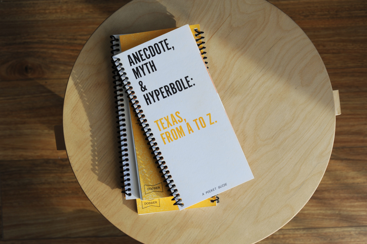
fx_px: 509
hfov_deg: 39.6
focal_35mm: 50
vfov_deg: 27.0
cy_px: 122
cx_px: 184
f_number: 8
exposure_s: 1/80
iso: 200
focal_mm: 50
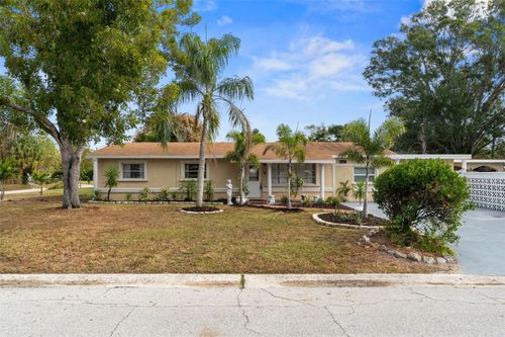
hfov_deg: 71.5
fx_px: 351
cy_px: 168
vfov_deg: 51.3
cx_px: 252
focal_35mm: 25
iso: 250
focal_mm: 25
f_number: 9
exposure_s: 1/250
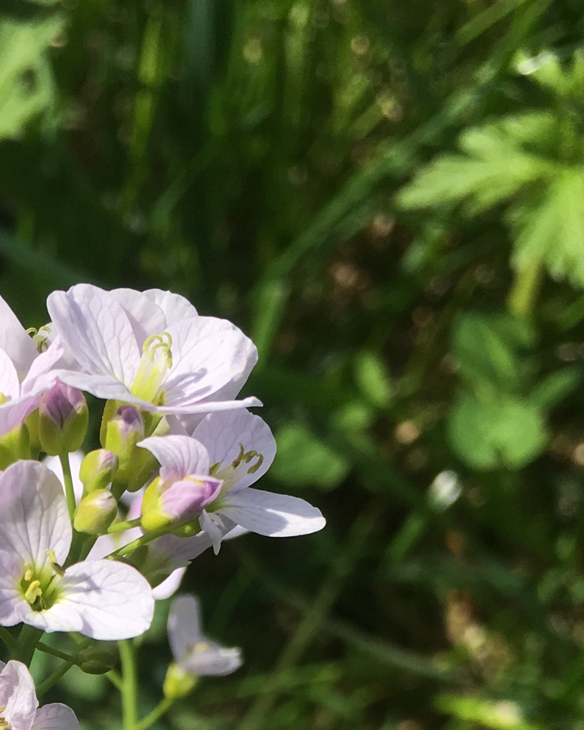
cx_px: -52
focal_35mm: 76
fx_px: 1642
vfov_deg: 22.8
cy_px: 908
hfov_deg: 19.4
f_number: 2.2
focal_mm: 4.15
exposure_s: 1/1603
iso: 25
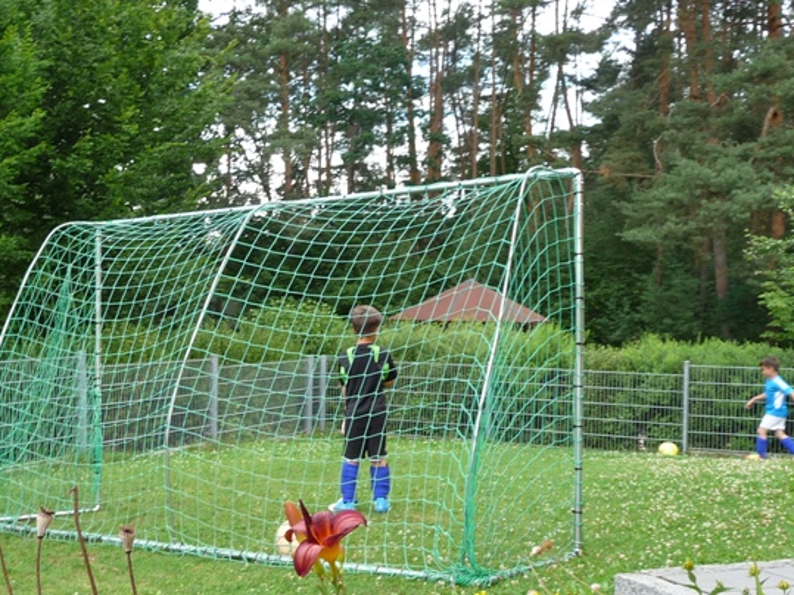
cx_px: 268
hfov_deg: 38.5
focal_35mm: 49
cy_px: 352
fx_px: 1124
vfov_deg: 29.6
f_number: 3.4
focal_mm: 5
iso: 100
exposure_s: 1/125
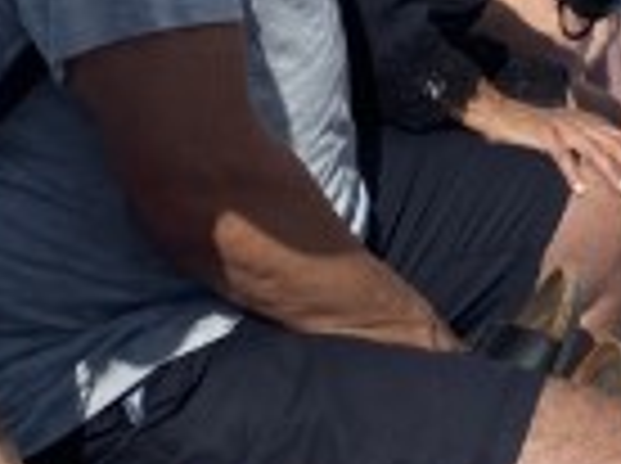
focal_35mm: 121
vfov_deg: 11.3
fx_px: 2167
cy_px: -405
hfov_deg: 15.5
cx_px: 824
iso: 32
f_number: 1.8
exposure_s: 1/4115
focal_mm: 4.25
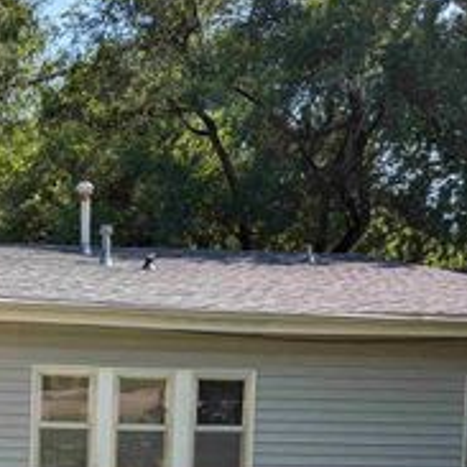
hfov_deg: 28.8
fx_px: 885
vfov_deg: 28.6
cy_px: 406
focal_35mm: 58
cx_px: 84
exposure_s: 1/595
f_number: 1.68
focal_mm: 6.9
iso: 20
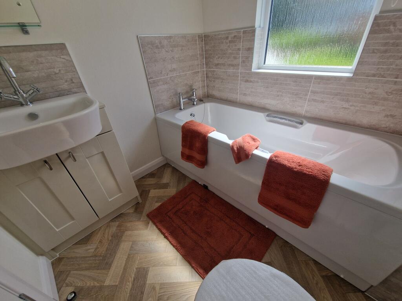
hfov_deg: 106.2
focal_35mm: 13
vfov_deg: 89.9
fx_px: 151
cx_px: 201
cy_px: 150
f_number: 2.2
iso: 50
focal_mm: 2.2
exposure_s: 1/399
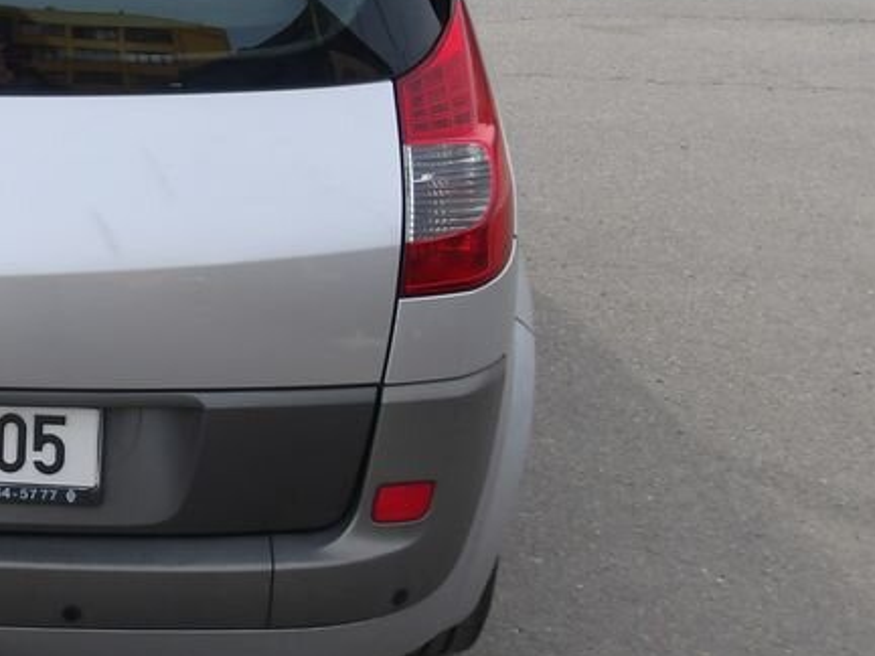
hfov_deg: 28.0
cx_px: -49
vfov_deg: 22.9
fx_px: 1618
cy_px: 229
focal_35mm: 64
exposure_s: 1/692
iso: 100
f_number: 3
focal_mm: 4.9
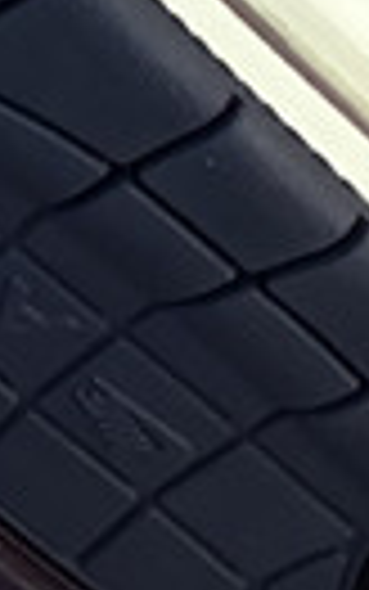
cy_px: -444
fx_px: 3632
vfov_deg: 8.9
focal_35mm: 226
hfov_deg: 5.5
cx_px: -756
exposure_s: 1/125
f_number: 2.4
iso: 25
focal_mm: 3.3
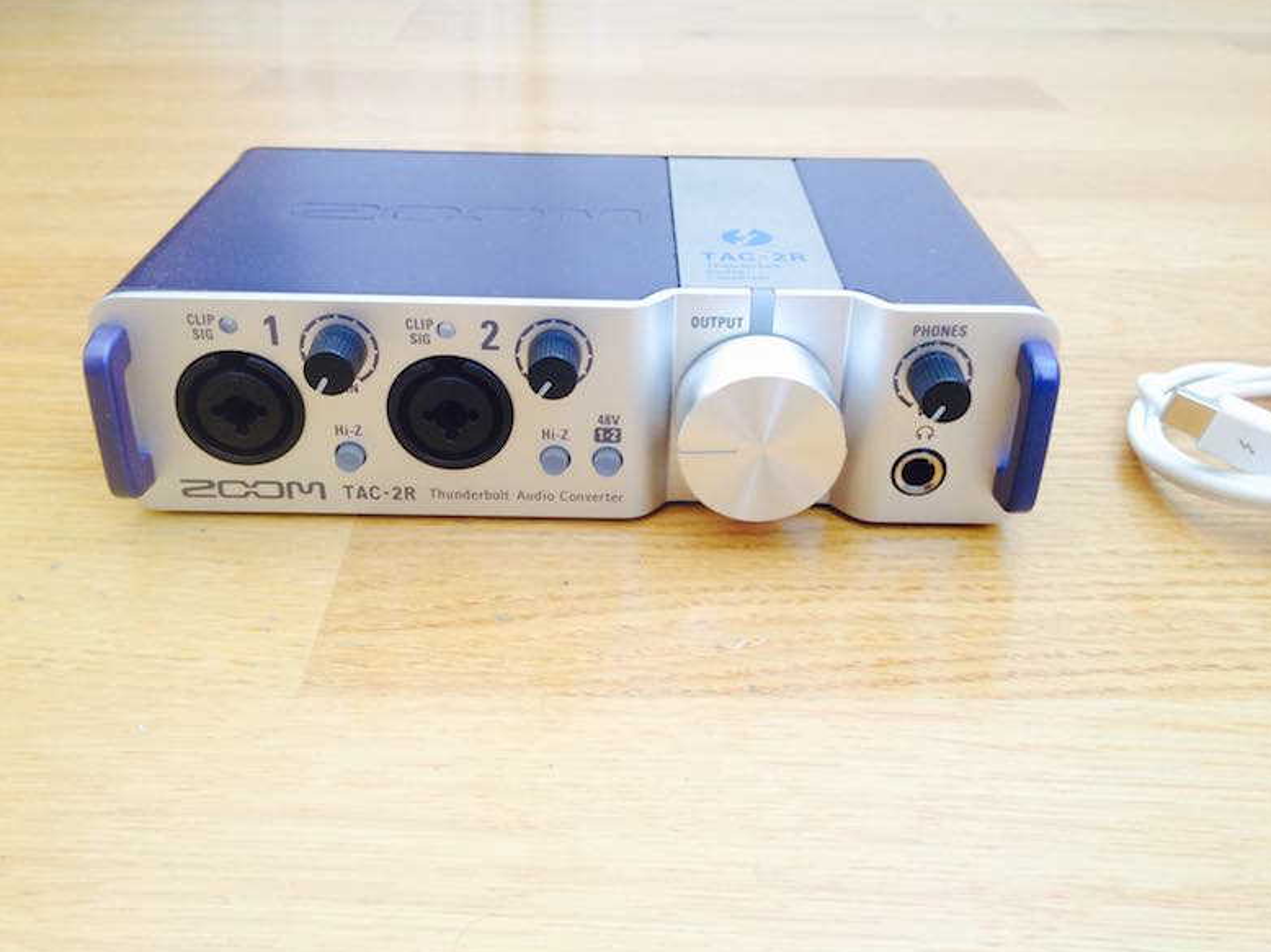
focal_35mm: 36
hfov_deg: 51.4
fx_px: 1321
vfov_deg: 39.6
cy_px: 483
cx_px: 626
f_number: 2.4
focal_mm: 4.28
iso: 50
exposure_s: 1/24
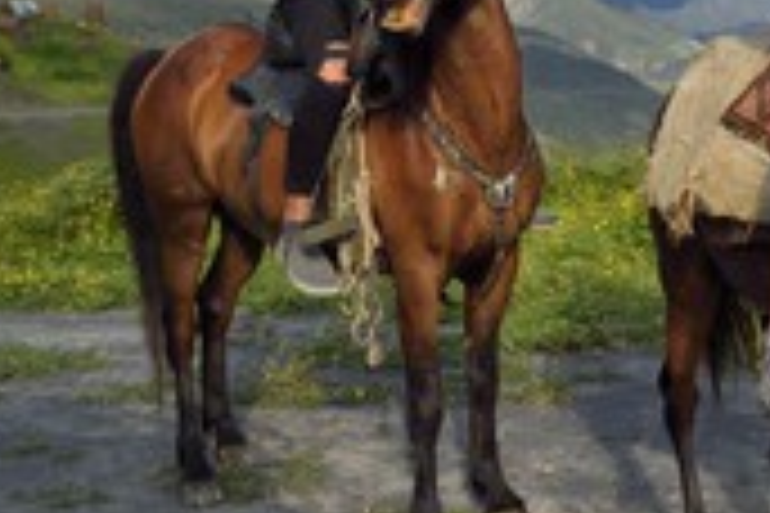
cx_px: 802
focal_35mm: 59
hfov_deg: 31.0
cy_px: 144
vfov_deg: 22.8
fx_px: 1262
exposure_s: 1/1600
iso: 640
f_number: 7.1
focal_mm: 24
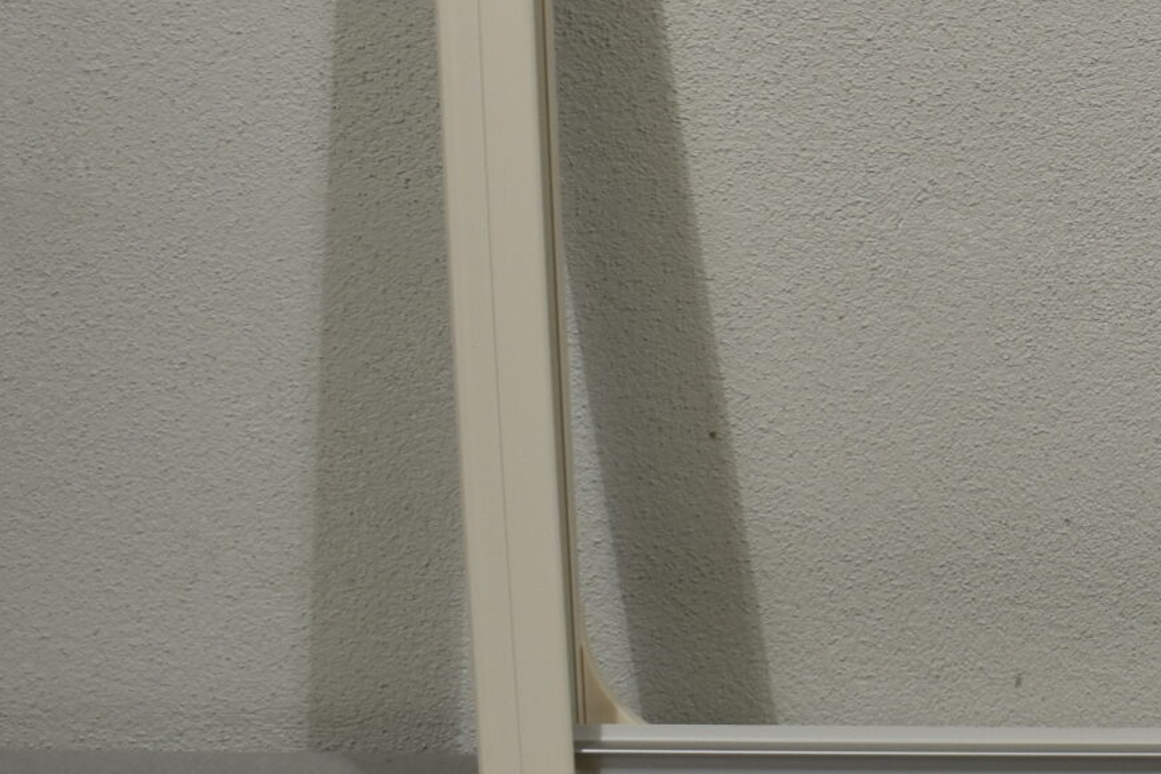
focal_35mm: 101
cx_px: 1463
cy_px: 110
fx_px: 3272
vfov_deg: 13.4
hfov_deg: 18.8
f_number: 5.6
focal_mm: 23
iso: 250
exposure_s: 1/125
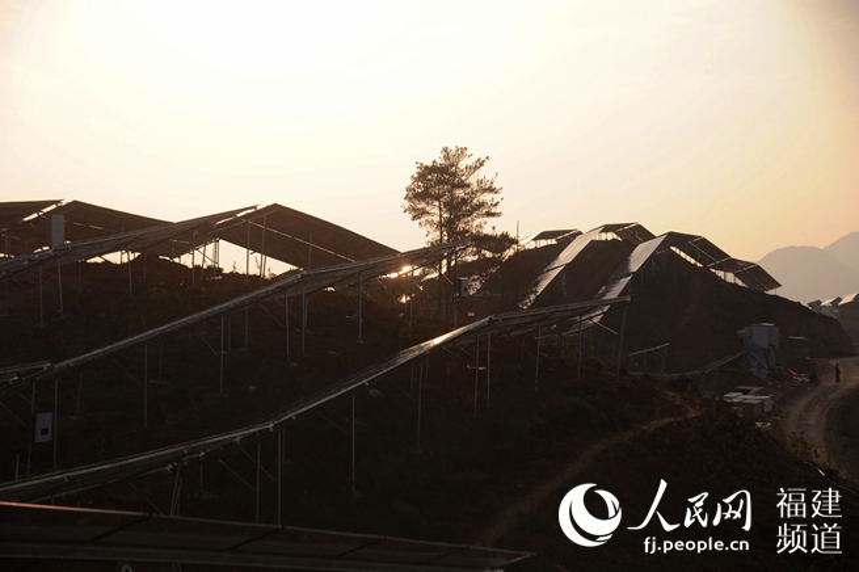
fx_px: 1669
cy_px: 286
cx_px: 430
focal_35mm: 70
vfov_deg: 19.4
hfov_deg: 28.9
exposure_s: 1/800
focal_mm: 70
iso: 200
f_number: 5.6
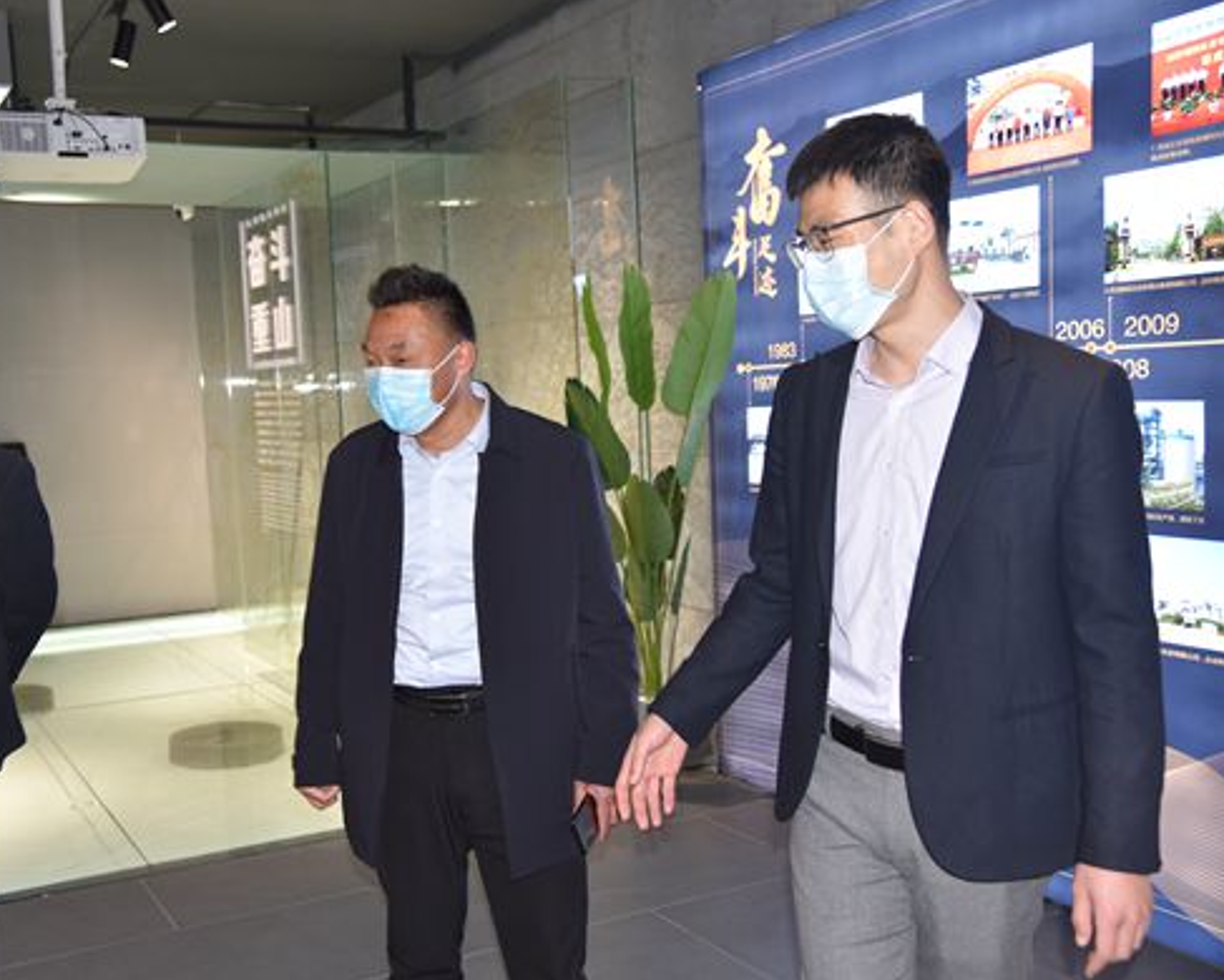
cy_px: 484
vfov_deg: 40.2
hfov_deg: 48.7
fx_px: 1341
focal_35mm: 37
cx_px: 480
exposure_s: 1/60
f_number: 4
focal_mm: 32
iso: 800
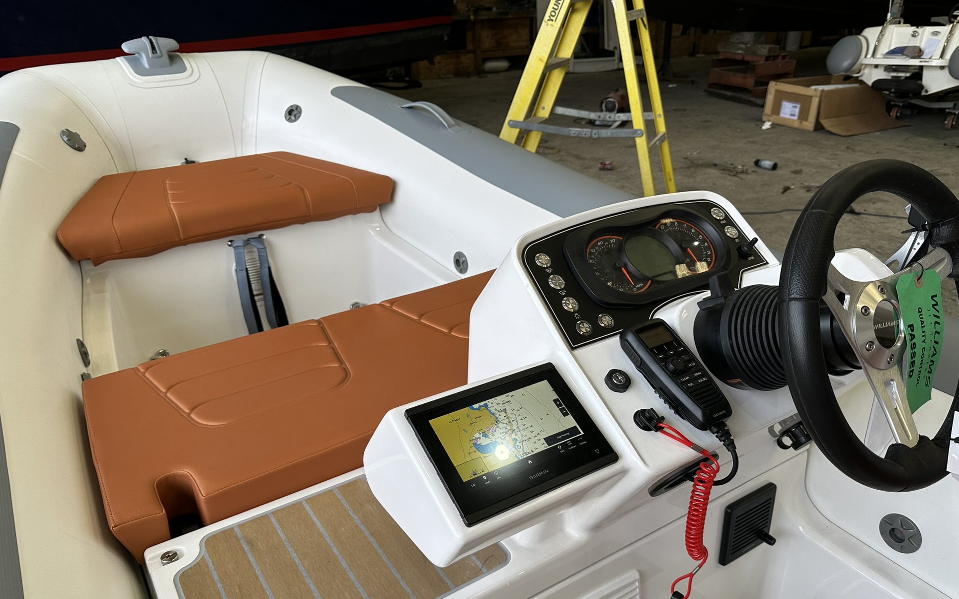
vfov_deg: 45.8
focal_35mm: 27
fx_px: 706
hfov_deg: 68.4
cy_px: 360
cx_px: 492
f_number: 1.78
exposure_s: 1/619
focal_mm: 6.86
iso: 80
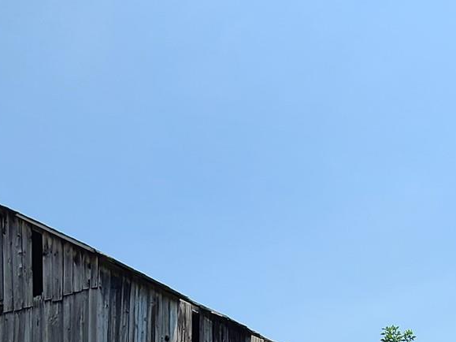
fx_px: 606
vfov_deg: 26.0
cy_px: 466
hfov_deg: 40.9
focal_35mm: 46
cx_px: 291
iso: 50
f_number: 2.2
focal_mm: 2.2
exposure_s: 1/1925
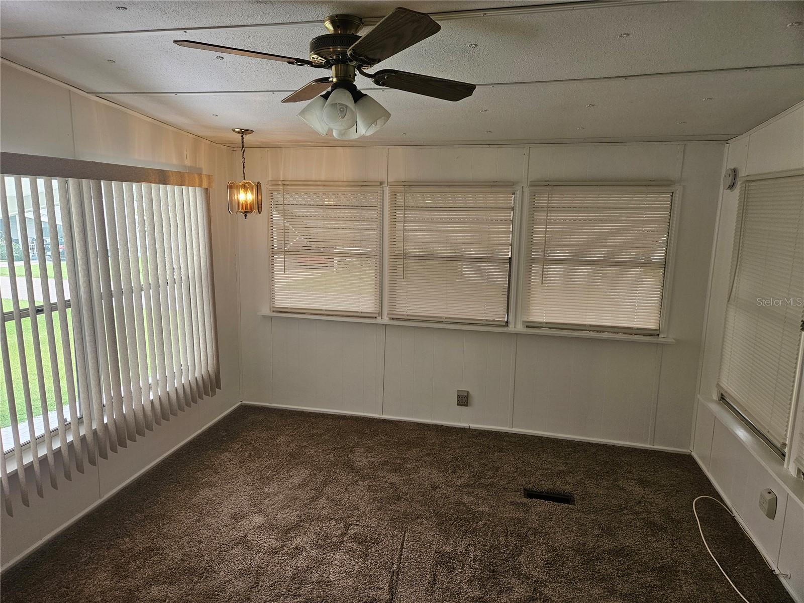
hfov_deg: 73.9
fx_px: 534
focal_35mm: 23
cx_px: 402
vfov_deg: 58.9
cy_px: 302
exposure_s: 1/359
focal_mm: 5.4
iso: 250
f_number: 1.8
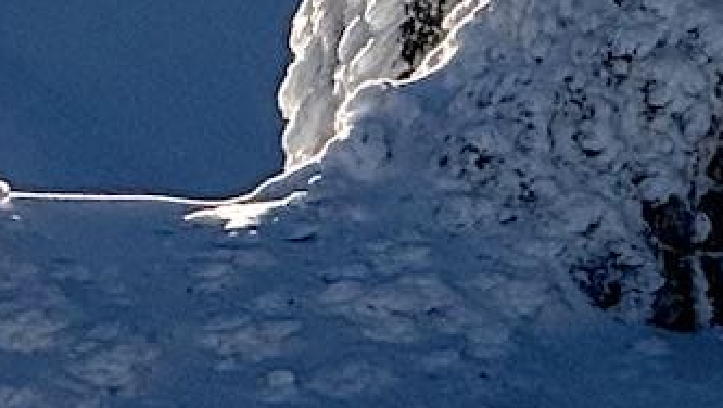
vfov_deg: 1.6
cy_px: 30
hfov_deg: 2.8
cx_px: -855
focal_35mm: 753
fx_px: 14449
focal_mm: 15.66
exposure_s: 1/5780
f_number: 2.8
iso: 40
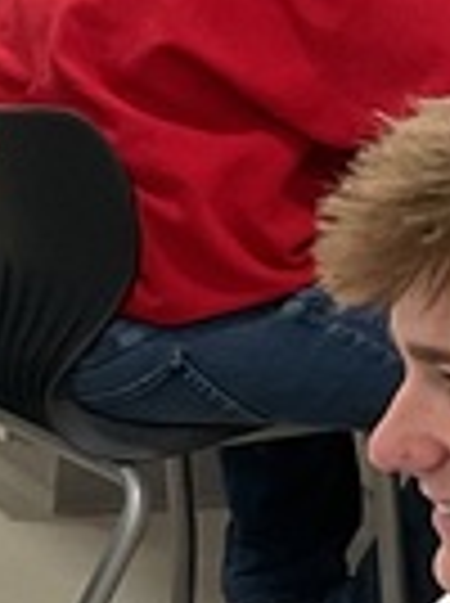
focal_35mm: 222
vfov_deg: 8.9
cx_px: -842
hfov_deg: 6.2
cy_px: 346
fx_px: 3860
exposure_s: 1/60
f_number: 1.8
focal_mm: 3
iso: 50
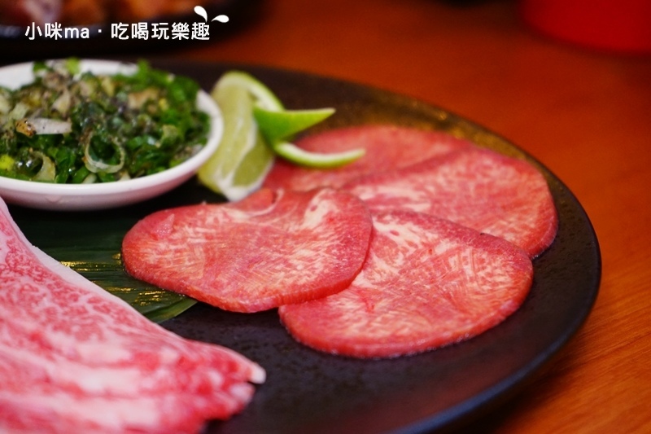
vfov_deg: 19.4
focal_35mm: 70
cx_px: 326
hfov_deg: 28.8
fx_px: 1265
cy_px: 217
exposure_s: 1/80
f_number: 5.6
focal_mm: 70
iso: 3200
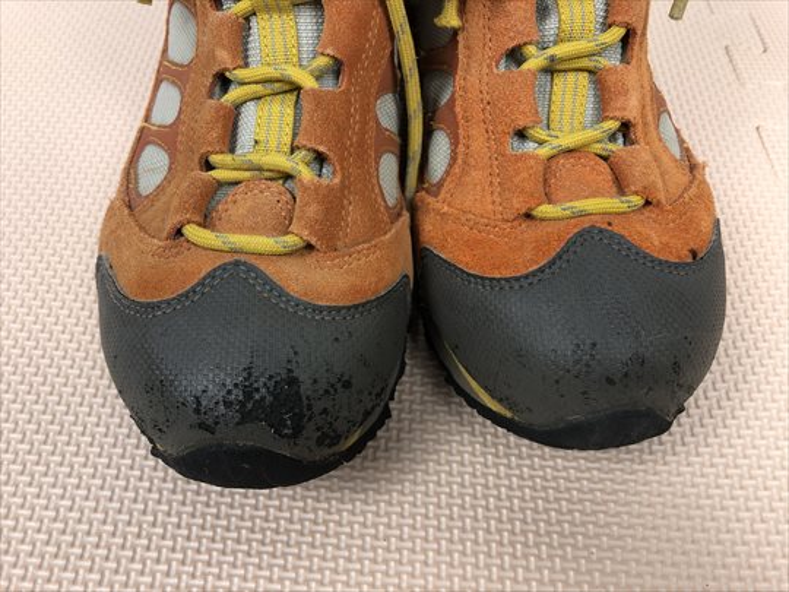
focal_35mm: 28
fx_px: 638
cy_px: 296
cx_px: 394
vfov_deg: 49.7
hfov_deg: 63.4
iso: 20
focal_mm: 3.99
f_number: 1.8
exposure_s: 1/116
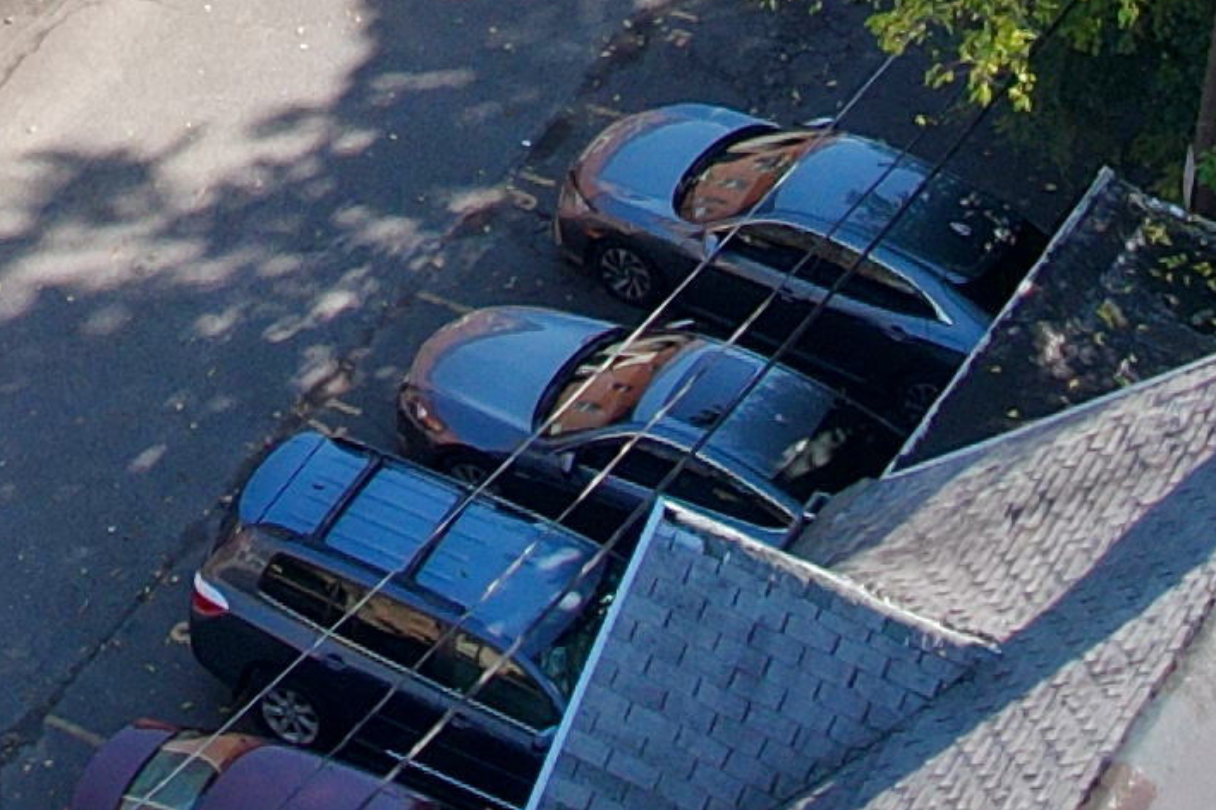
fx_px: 5742
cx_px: -455
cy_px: -1385
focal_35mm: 170
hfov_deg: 11.7
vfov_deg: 7.4
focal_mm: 8.38
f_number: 2.8
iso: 100
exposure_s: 1/1000
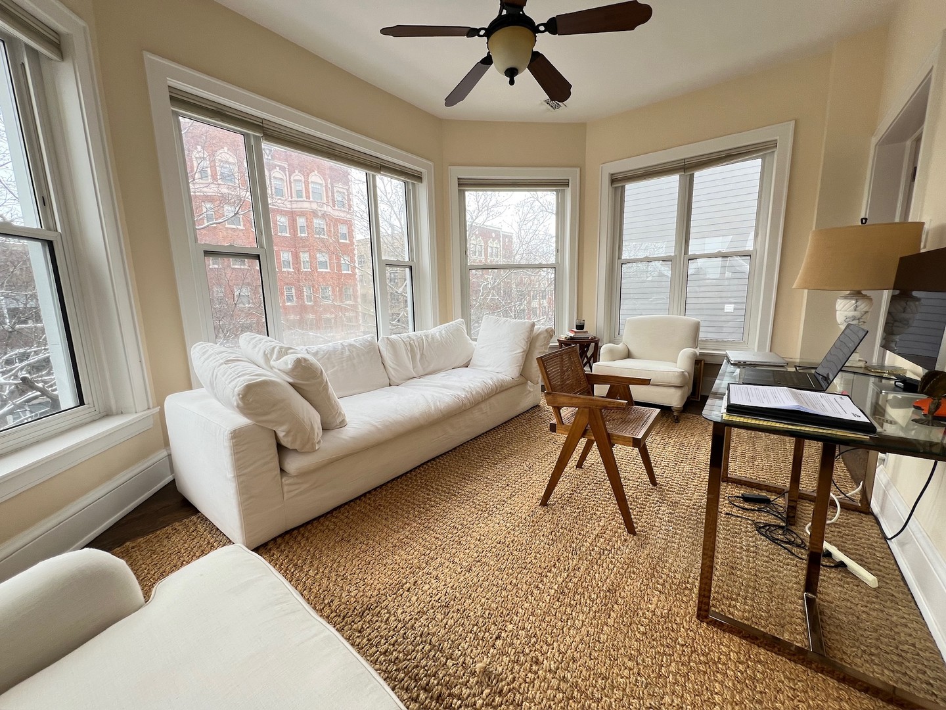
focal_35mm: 13
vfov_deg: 89.9
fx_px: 355
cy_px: 355
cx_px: 473
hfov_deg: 106.2
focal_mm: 1.57
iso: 40
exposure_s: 1/99
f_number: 1.8
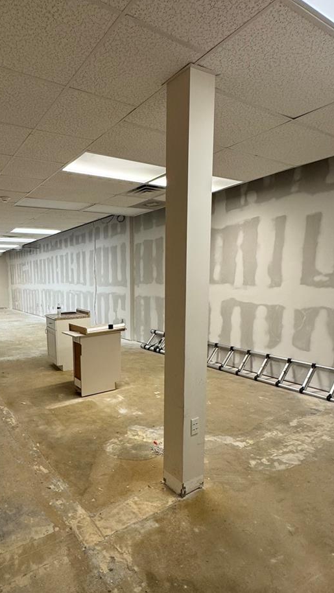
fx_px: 315
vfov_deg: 86.4
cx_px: 88
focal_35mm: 20
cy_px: 321
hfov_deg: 53.6
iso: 250
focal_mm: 2.22
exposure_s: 1/120
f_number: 2.2
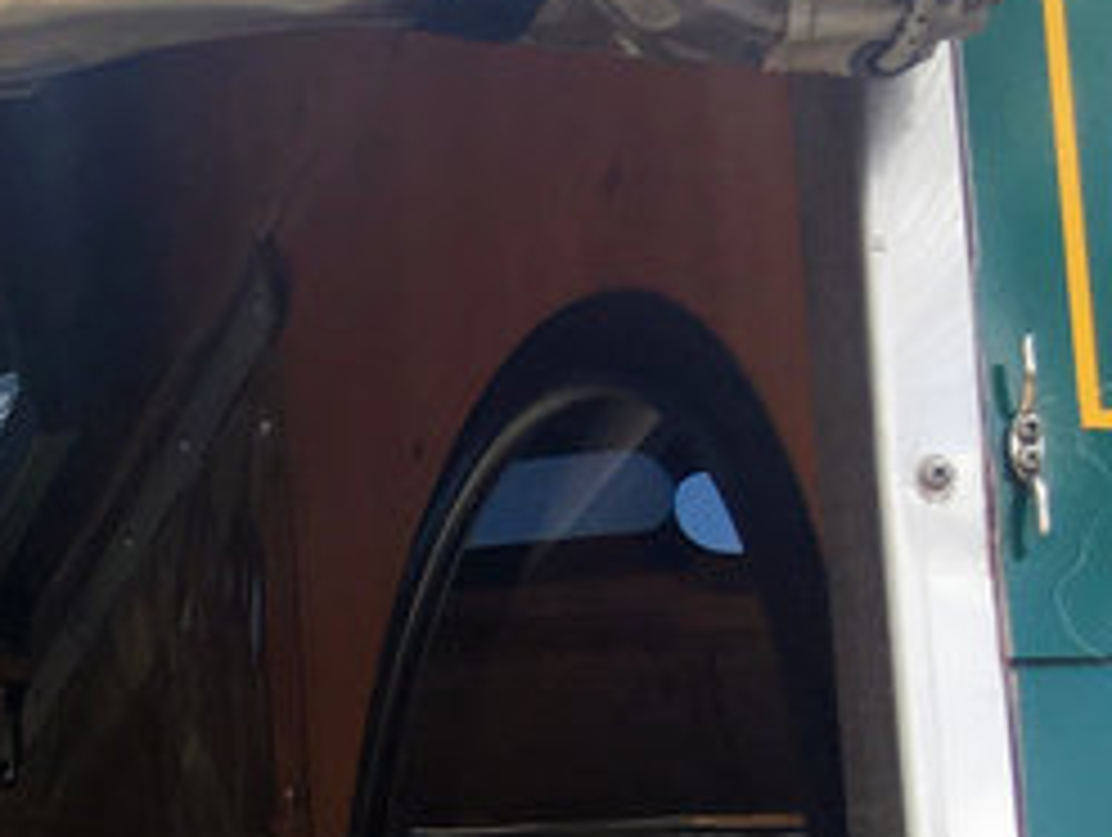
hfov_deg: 14.5
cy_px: 1516
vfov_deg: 11.5
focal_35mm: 120
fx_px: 3860
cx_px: -869
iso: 25
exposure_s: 1/232
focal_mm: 4.15
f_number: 2.2
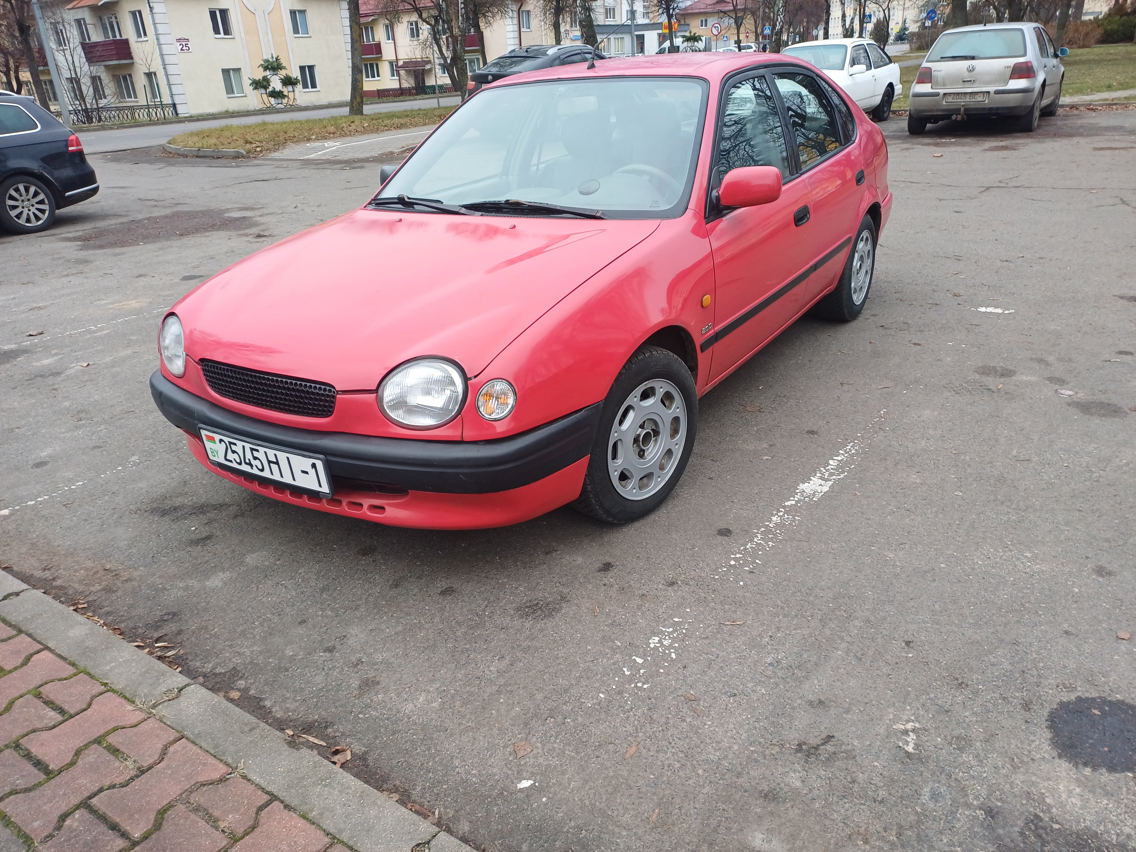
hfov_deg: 69.4
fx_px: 820
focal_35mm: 25
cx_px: 568
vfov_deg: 54.9
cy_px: 426
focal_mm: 4.65
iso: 64
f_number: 1.8
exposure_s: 1/100
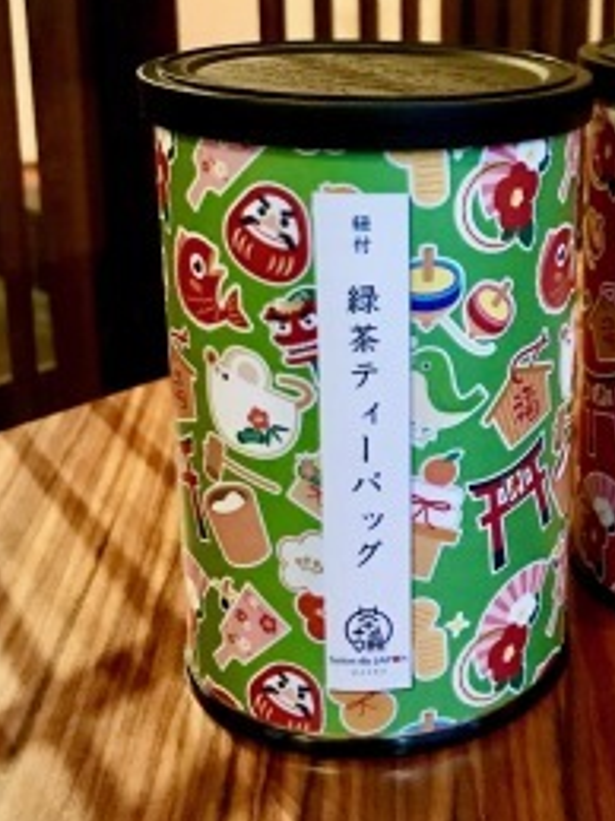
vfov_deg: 35.4
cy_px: 314
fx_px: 1280
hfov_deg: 26.1
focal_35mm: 54
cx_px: 563
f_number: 1.8
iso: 100
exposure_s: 1/5
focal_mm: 3.99
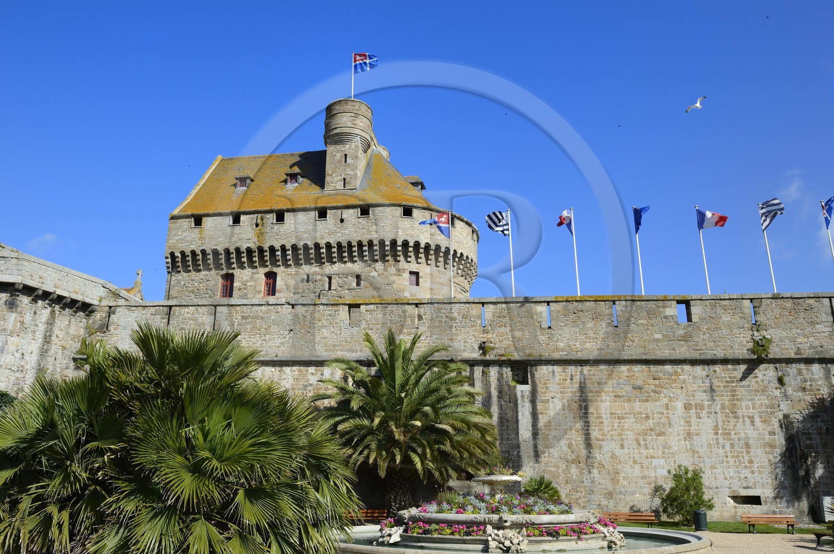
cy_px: 277
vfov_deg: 44.9
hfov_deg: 63.7
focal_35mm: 29
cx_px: 417
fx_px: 671
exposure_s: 1/250
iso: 200
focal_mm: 29
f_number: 11
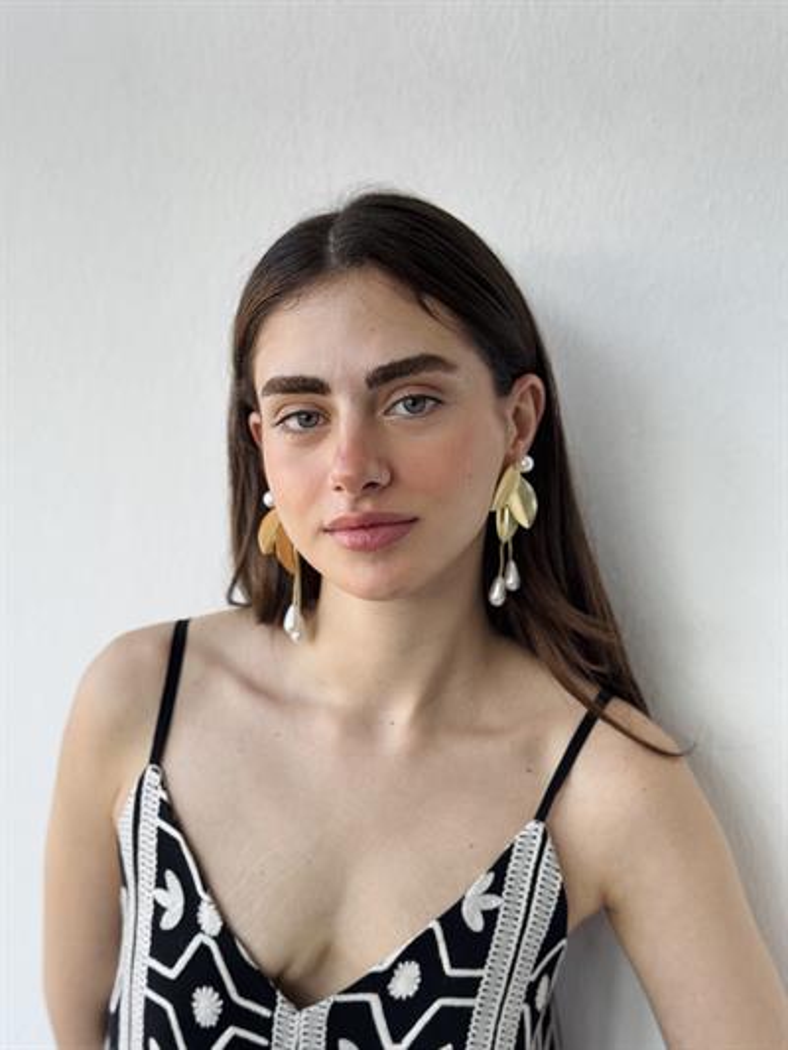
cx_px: 394
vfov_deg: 39.6
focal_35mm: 48
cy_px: 525
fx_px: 1456
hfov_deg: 30.3
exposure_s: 1/196
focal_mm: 6.76
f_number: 1.78
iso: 64
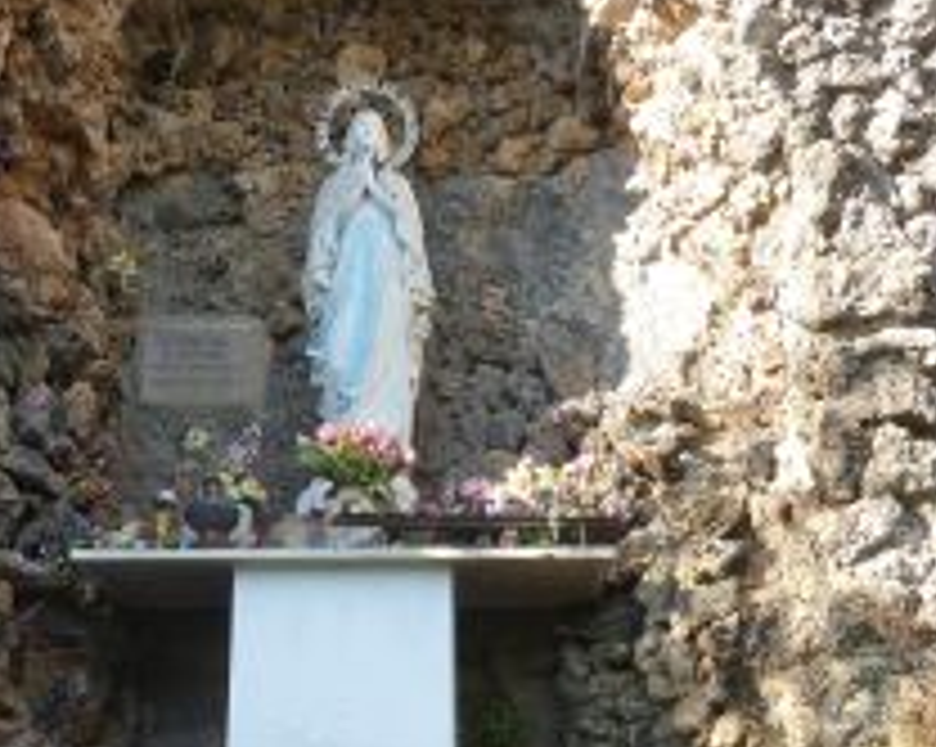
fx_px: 1301
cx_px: 374
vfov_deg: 32.0
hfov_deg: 39.4
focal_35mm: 47
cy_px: 436
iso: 80
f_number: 3.5
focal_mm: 4.1
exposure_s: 1/125
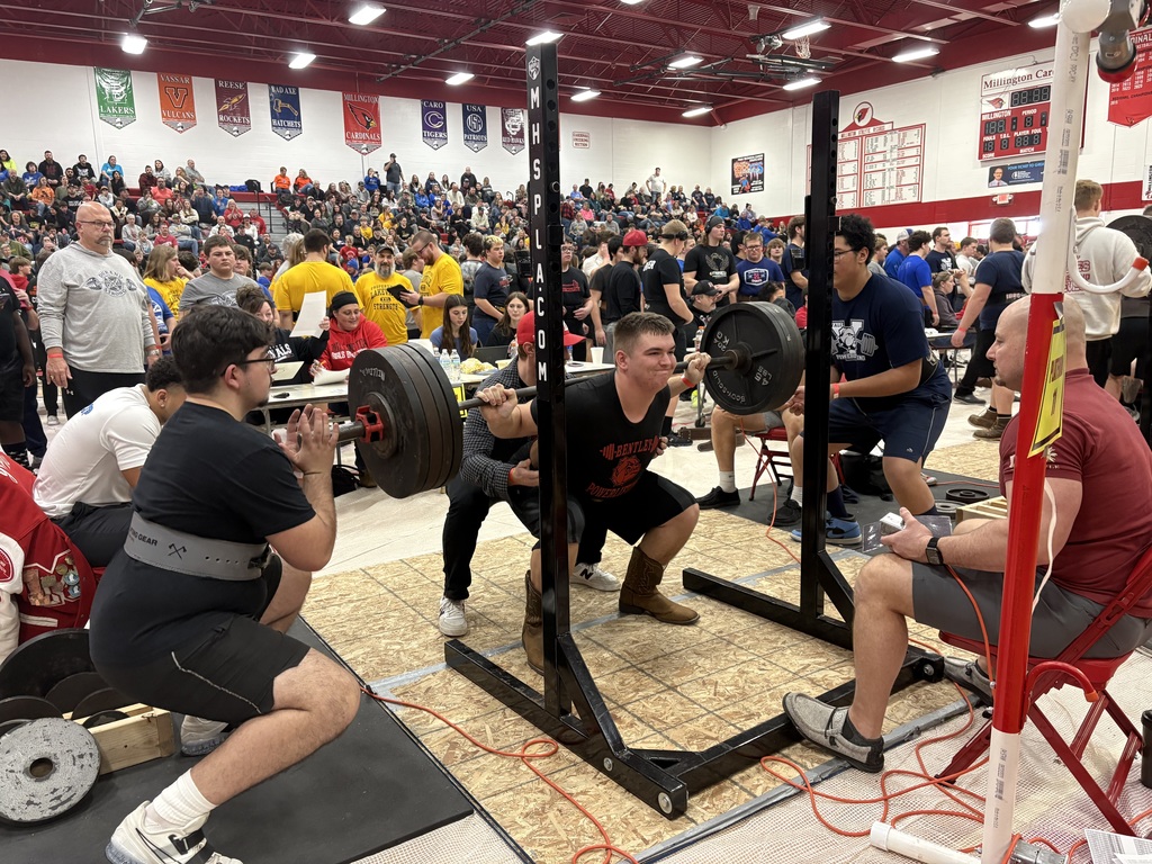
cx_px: 576
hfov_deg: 67.3
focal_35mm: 26
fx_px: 865
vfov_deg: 53.1
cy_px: 432
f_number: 1.6
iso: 250
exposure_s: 1/60
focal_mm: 5.96
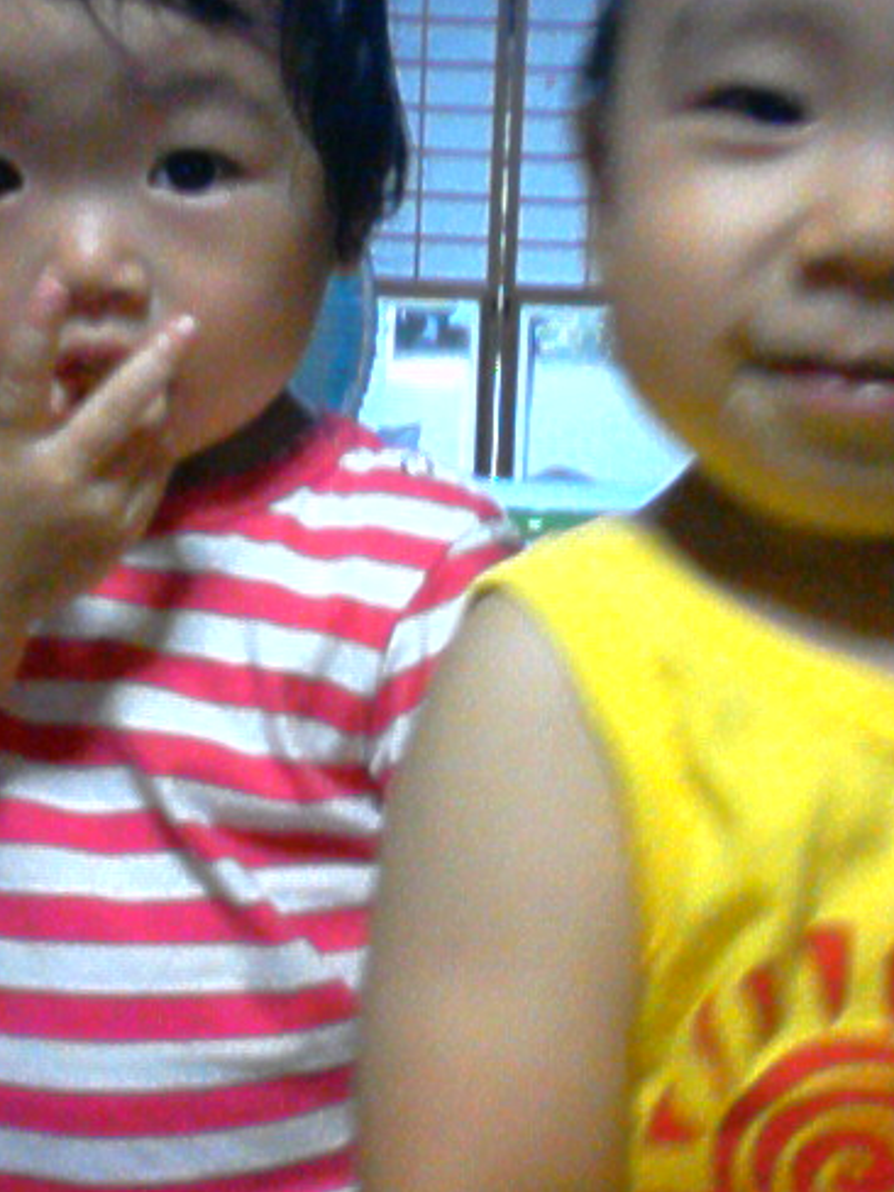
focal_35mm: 38
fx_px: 1309
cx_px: 440
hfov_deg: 37.7
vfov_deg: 48.3
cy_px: 418
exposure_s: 1/23.8
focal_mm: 1.5
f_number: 2.8
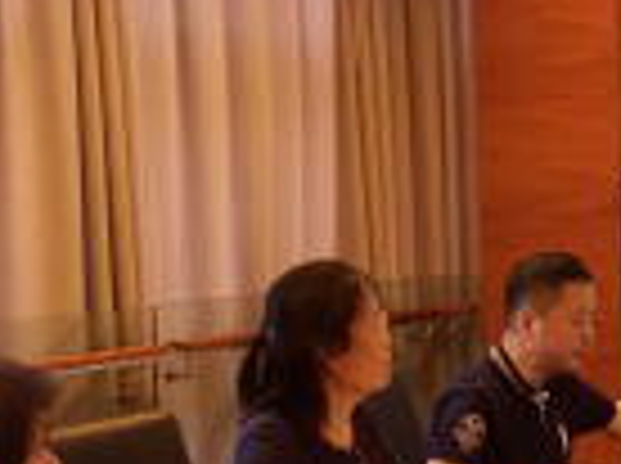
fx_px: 1791
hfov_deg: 18.5
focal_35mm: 100
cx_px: 776
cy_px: 284
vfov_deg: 14.7
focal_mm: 4.15
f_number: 2.2
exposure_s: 1/33
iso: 125
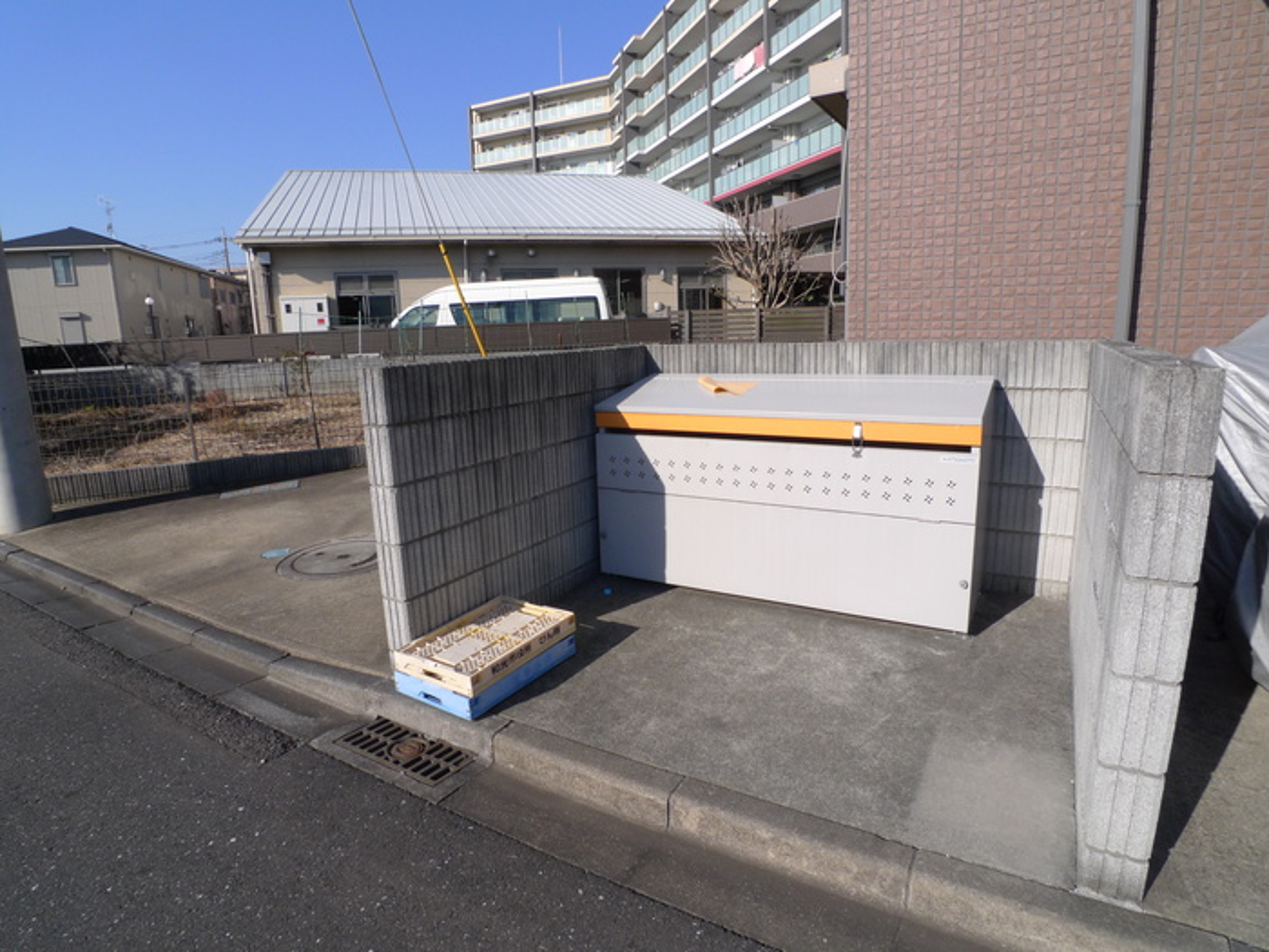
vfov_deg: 56.8
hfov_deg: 71.6
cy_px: 476
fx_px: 880
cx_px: 634
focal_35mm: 24
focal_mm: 5.1
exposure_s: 1/1000
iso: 80
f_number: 4.5
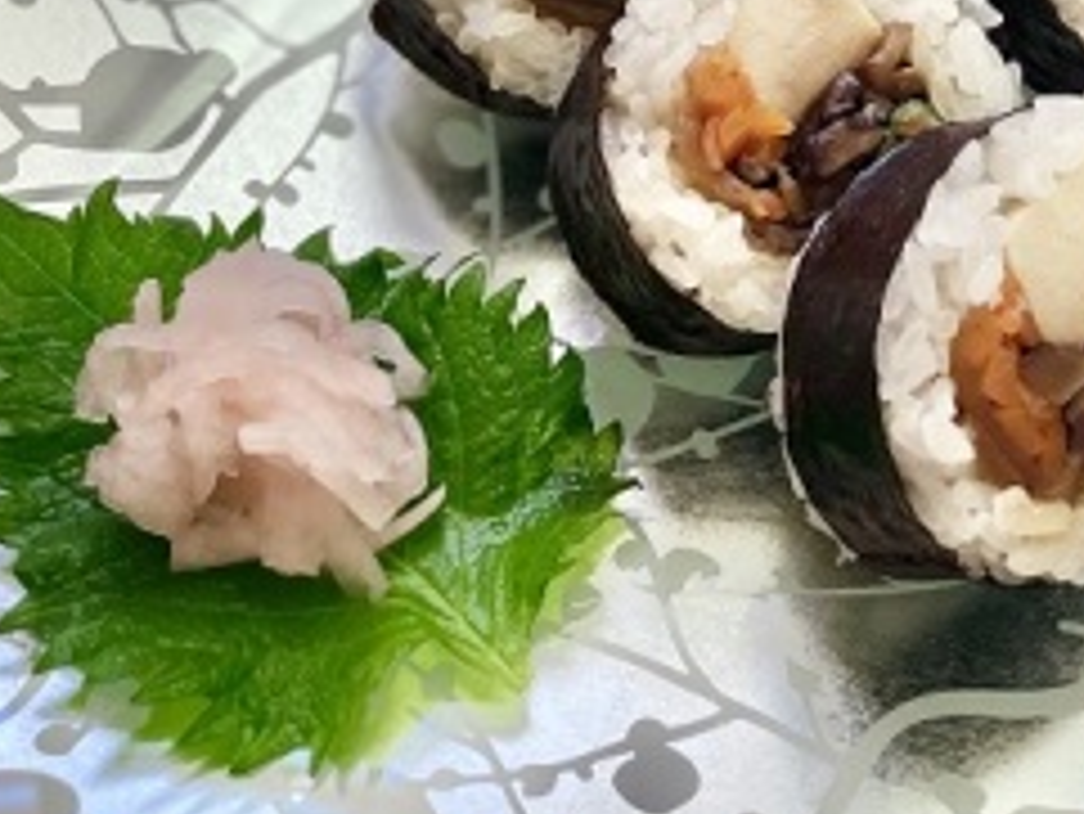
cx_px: 936
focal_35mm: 69
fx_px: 2162
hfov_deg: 27.3
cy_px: 18
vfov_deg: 20.7
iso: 100
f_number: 1.6
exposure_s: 1/121
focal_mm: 4.2
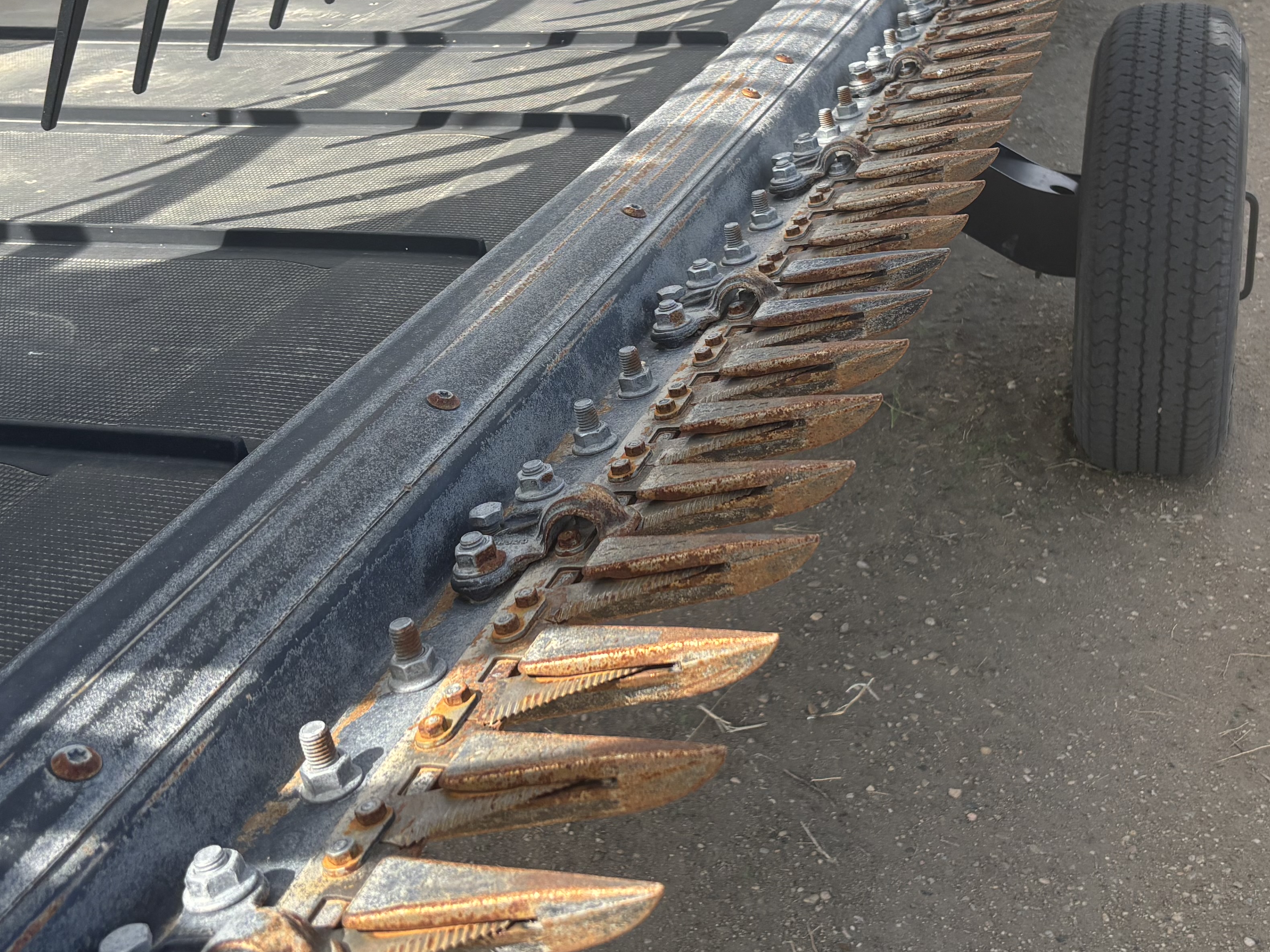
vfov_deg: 30.8
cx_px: 736
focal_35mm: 47
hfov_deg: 40.3
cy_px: 364
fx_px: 1724
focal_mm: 5.96
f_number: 1.6
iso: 50
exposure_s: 1/1263
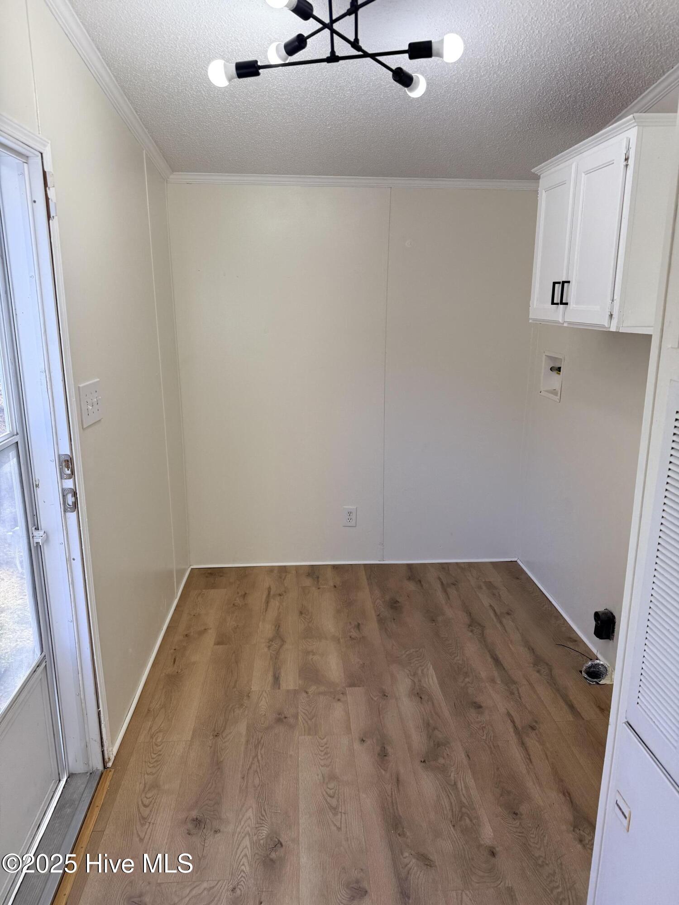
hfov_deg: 56.8
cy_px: 452
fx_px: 628
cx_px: 340
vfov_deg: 71.6
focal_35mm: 24
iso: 80
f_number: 1.78
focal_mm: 6.76
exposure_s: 1/348
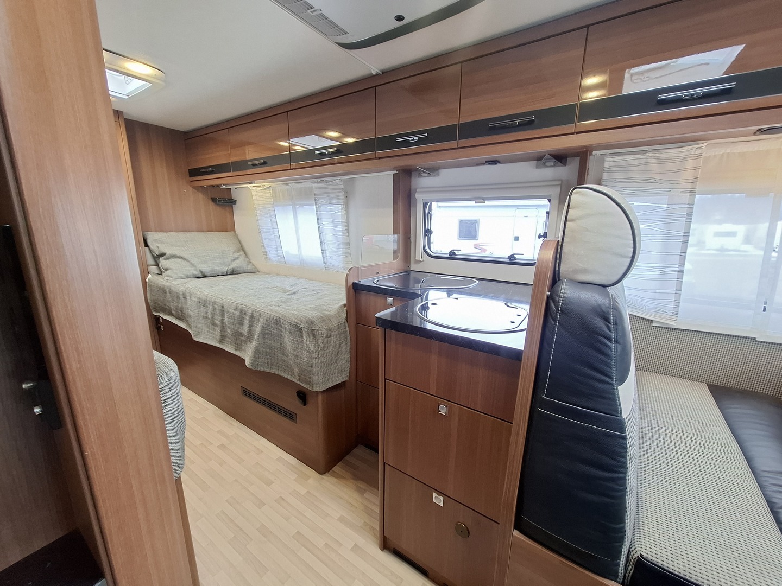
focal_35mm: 13
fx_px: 294
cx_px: 391
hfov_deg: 106.2
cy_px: 293
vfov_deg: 89.9
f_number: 2.2
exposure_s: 1/25
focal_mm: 1.74
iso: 160
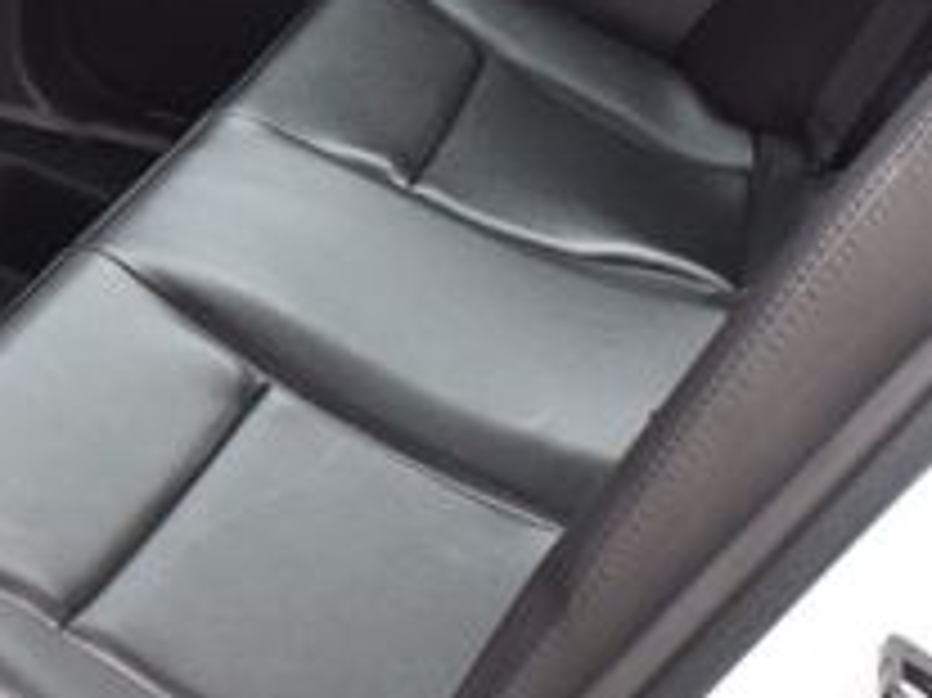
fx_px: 2637
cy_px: 176
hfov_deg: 19.5
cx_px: 27
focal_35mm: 98
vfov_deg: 15.0
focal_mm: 22
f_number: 5.6
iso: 400
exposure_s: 1/125
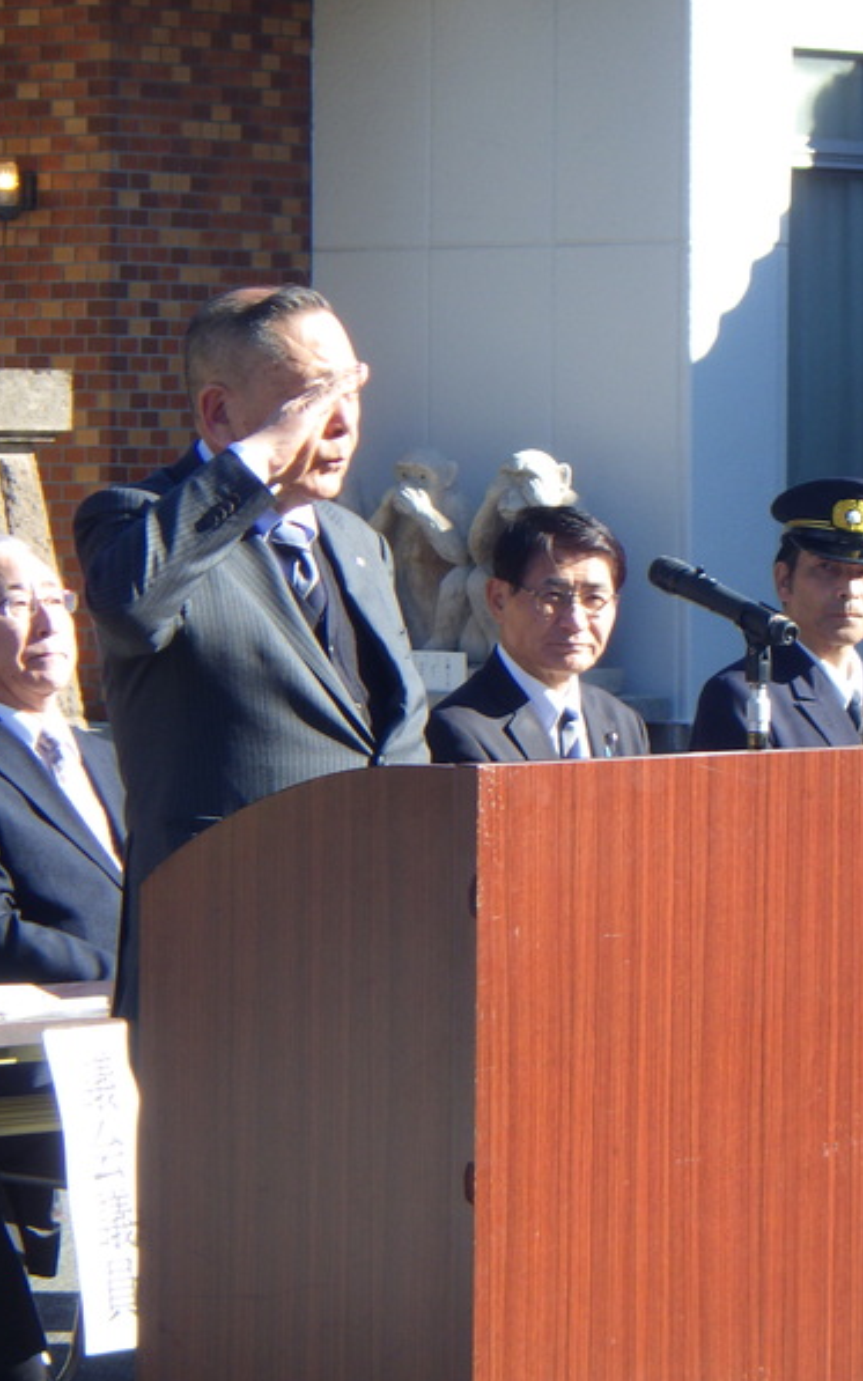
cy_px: 689
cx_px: 412
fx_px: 7490
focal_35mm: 199
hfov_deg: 6.6
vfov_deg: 10.5
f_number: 5.5
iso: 125
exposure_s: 1/200
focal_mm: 25
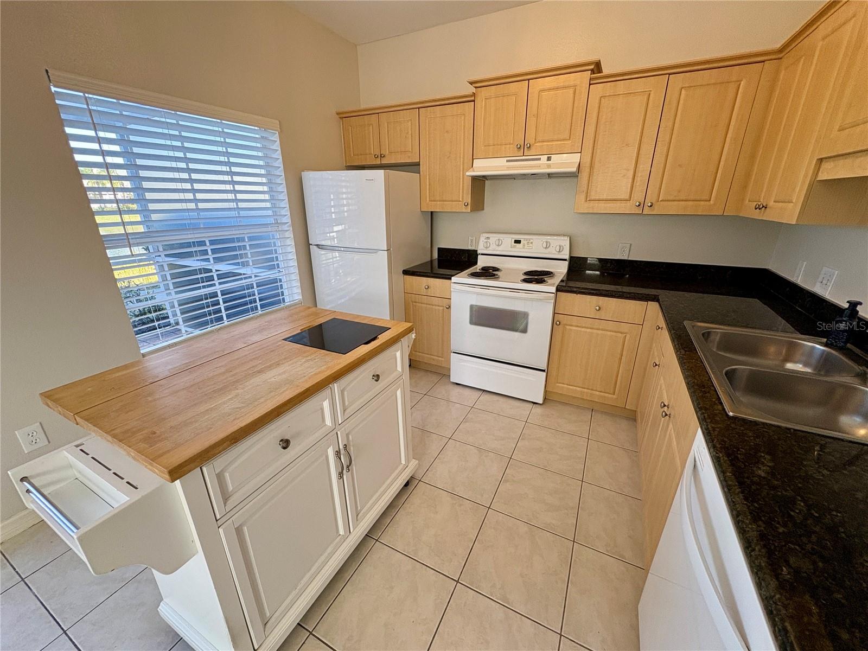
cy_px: 326
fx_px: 351
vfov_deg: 85.7
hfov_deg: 102.1
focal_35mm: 14
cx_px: 434
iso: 160
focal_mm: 2.22
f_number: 2.2
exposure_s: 1/120
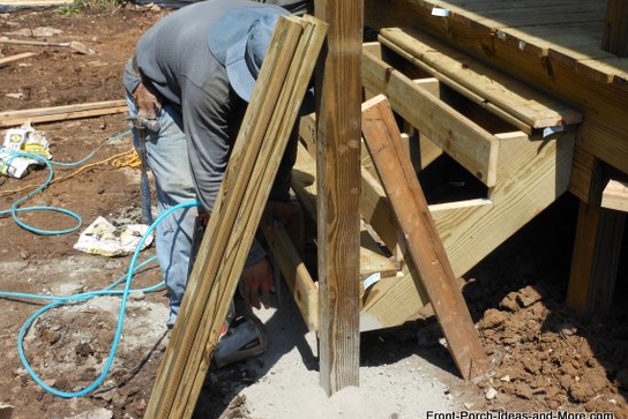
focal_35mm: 41
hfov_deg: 47.4
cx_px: 315
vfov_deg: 32.6
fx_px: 715
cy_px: 200
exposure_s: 1/400
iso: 80
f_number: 4.3
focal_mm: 6.9
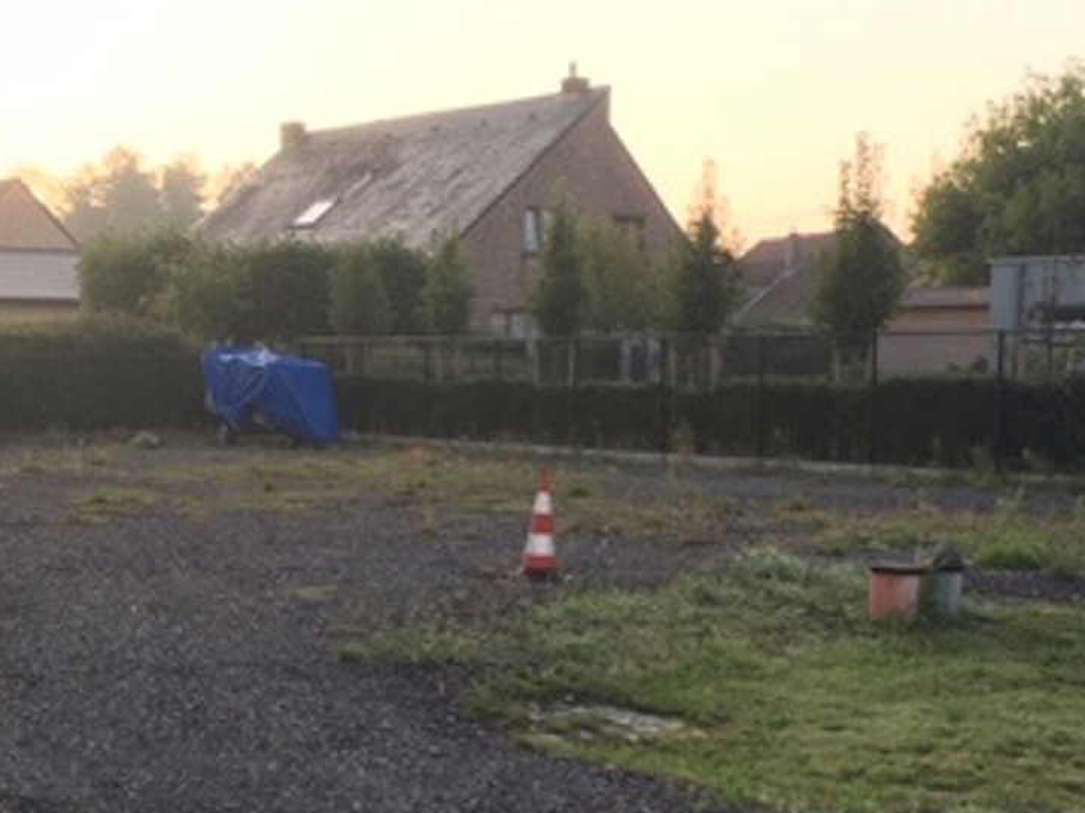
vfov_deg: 22.5
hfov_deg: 29.6
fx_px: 2037
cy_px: 556
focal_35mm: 65
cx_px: 337
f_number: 2.2
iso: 25
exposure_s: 1/50
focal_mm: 4.15
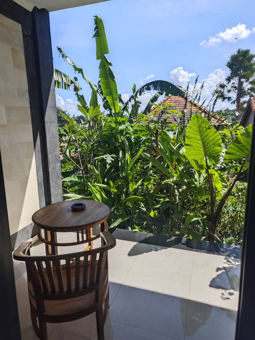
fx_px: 226
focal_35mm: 23
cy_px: 170
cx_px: 128
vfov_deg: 73.9
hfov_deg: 58.9
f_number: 1.6
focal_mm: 6.55
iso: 50
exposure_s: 1/768
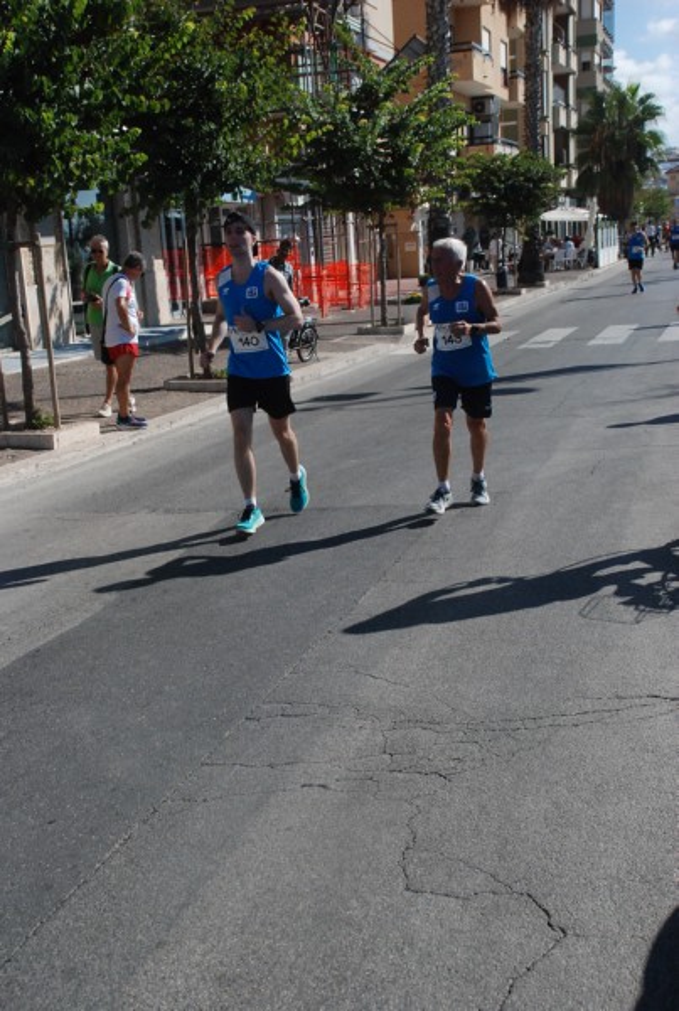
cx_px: 340
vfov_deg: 42.2
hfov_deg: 29.1
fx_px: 1309
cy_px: 506
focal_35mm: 46
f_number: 8
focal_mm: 31
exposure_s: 1/2000
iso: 1000
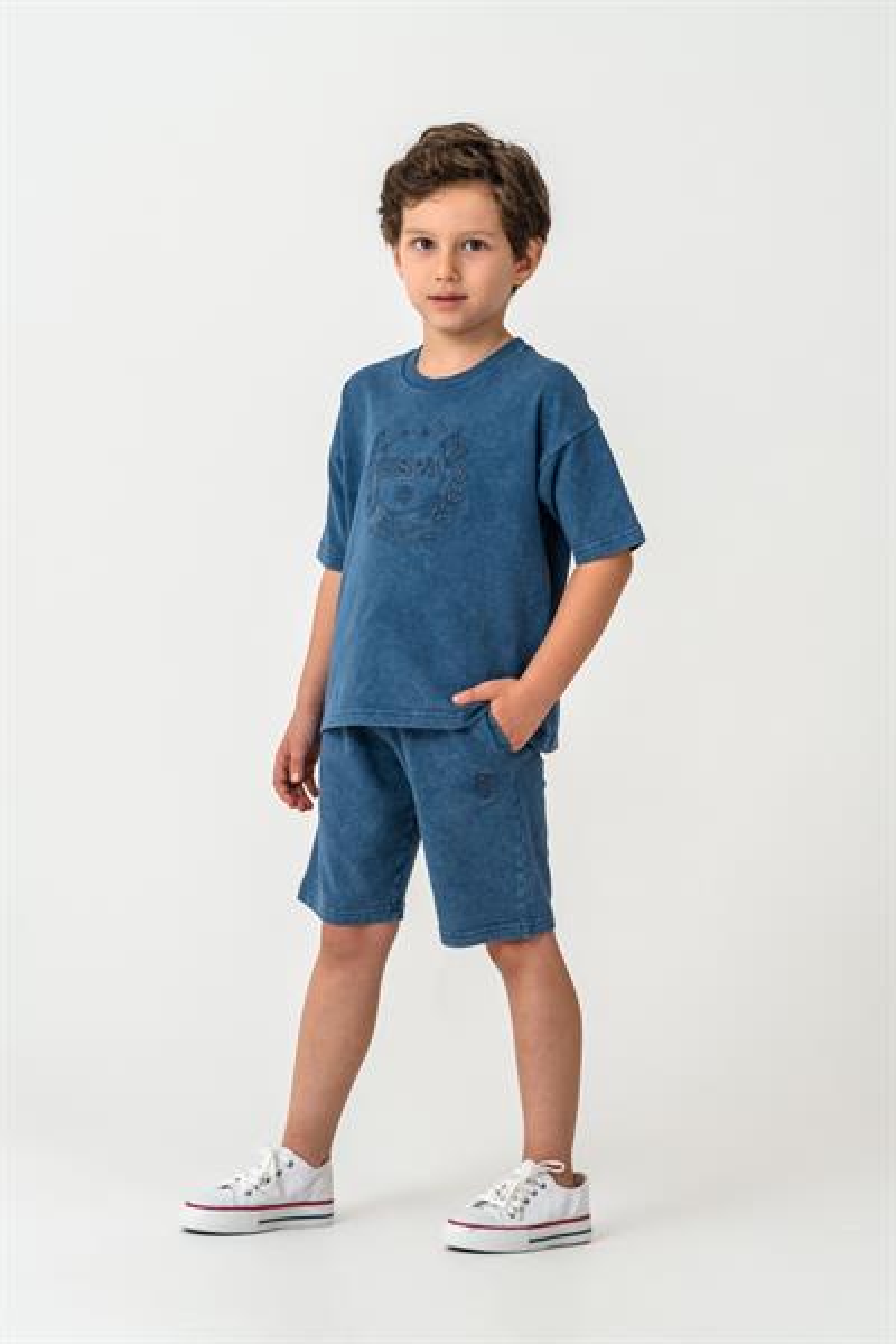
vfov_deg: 16.4
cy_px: 672
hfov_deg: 11.0
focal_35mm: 125
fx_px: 4666
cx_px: 448
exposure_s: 1/125
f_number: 8
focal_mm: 125
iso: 160
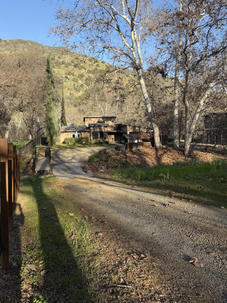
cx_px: 102
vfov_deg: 65.2
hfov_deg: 51.3
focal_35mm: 27
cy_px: 136
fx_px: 236
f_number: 1.78
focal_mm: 6.76
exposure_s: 1/1493
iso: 80
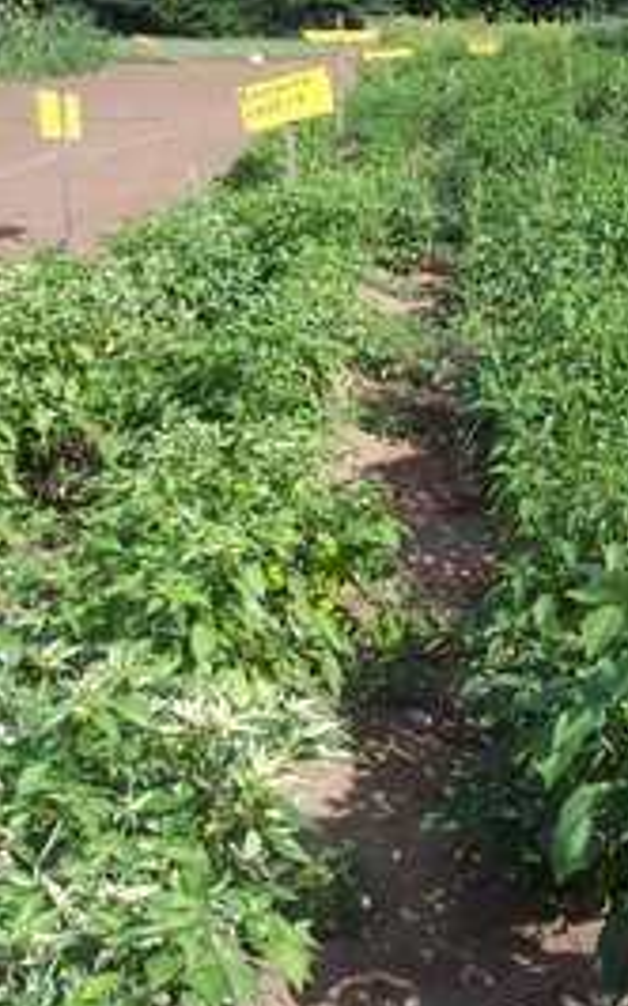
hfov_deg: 20.2
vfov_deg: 34.0
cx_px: 764
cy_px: 452
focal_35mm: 60
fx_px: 1645
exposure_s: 1/250
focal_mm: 5.6
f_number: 5.6
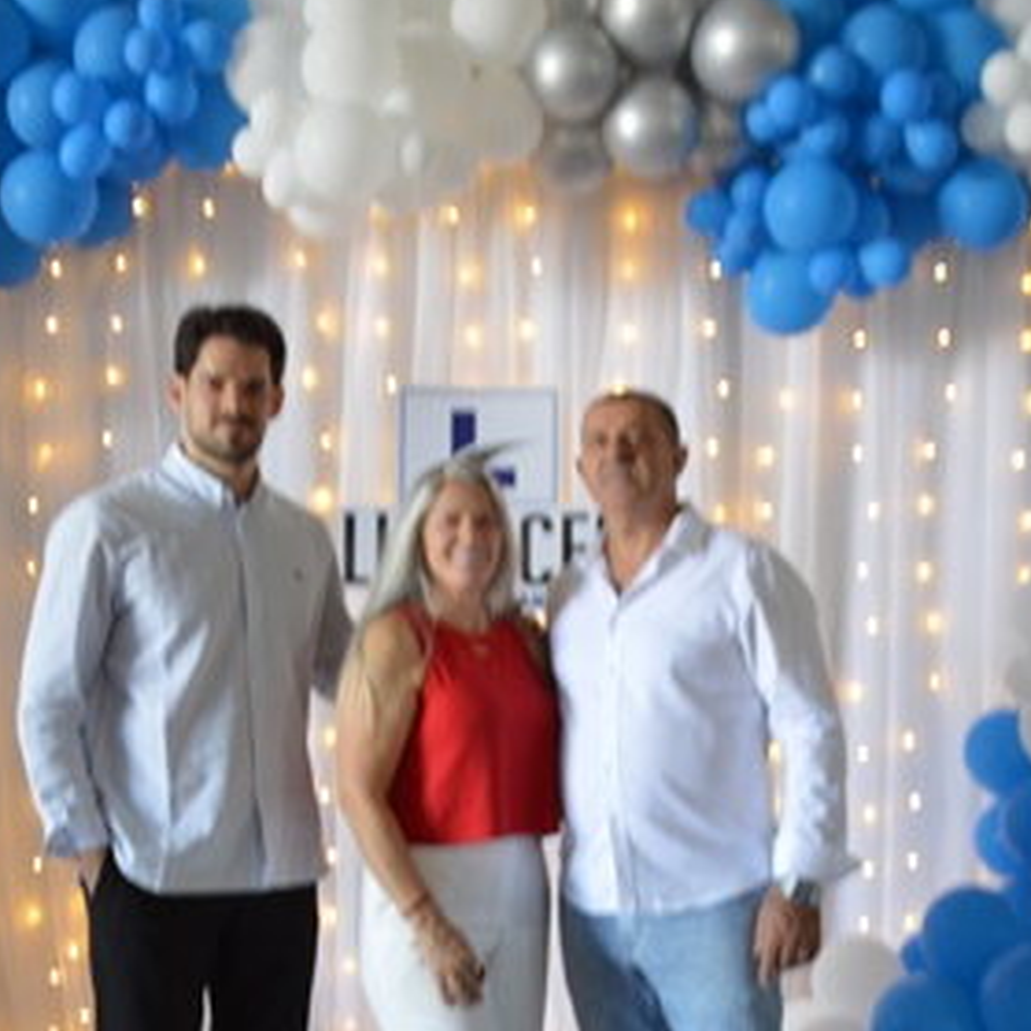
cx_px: 469
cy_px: 649
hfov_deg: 18.1
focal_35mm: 96
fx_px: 3232
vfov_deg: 18.1
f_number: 4.5
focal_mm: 35
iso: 400
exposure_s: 1/30
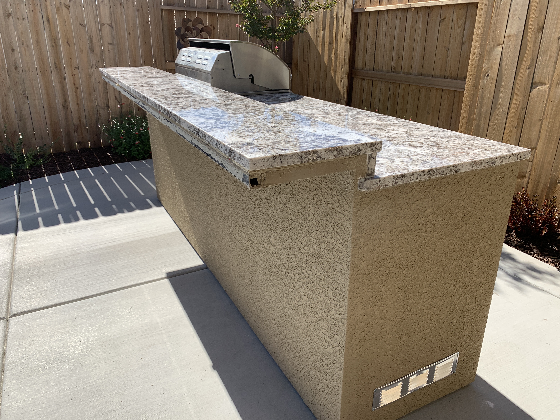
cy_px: 210
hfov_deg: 67.3
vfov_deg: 53.1
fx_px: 421
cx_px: 280
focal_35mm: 26
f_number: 1.8
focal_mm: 4.25
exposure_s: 1/1880
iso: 25
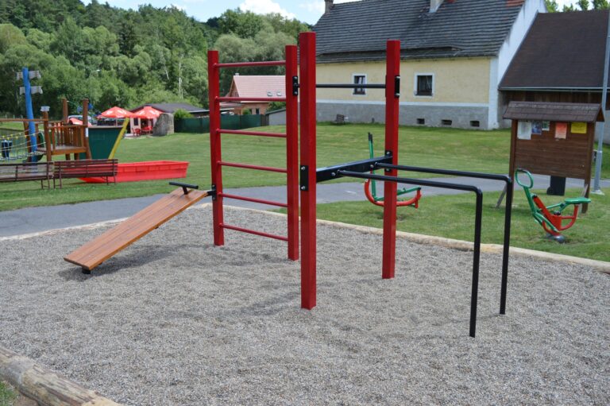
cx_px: 305
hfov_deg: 55.1
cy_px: 203
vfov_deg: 38.3
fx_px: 584
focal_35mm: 34
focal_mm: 23
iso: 400
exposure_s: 1/1250
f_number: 5
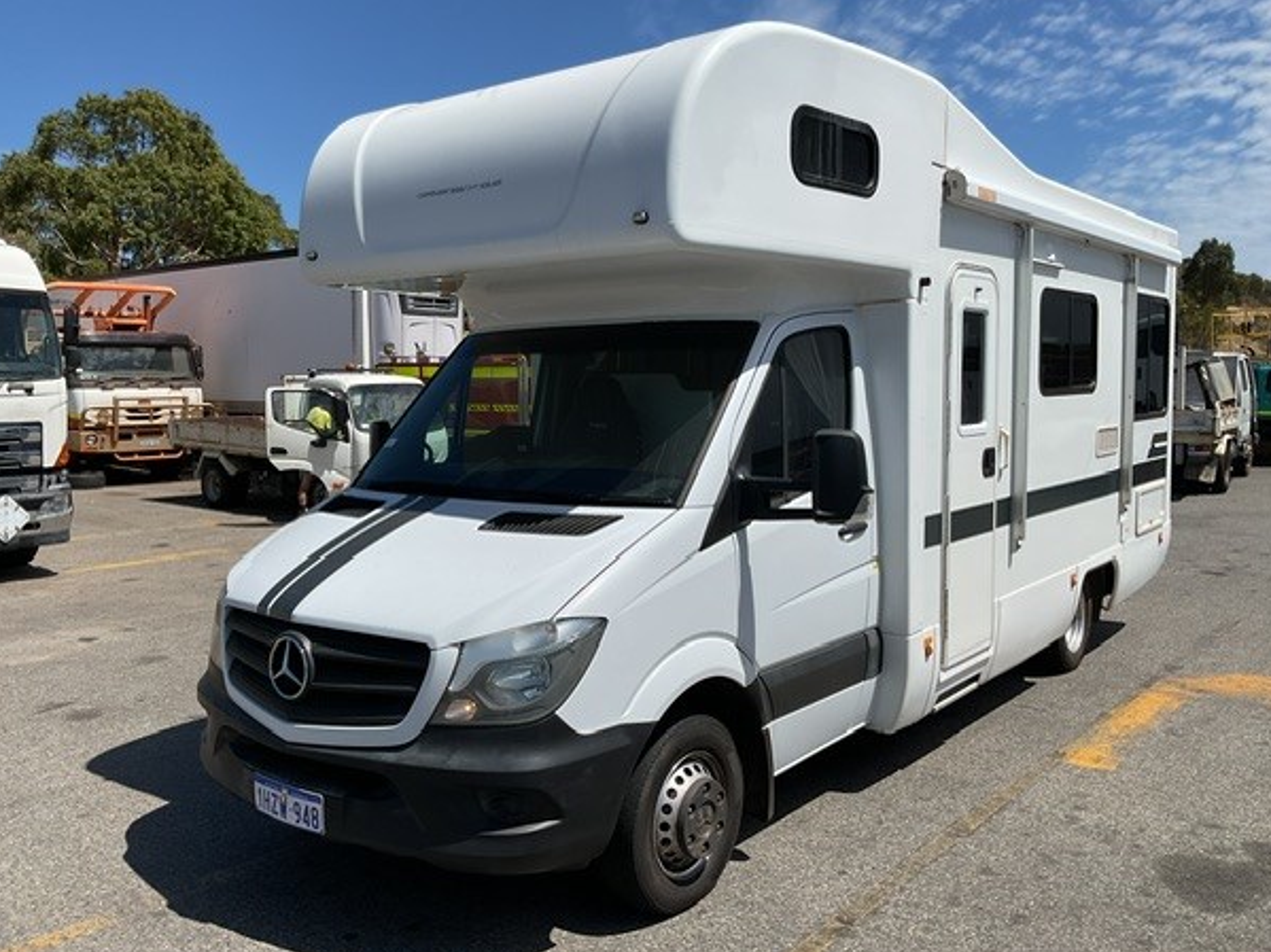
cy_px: 473
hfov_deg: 58.3
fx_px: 1138
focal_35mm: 31
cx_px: 603
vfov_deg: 45.4
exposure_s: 1/3788
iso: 16
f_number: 1.8
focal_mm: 3
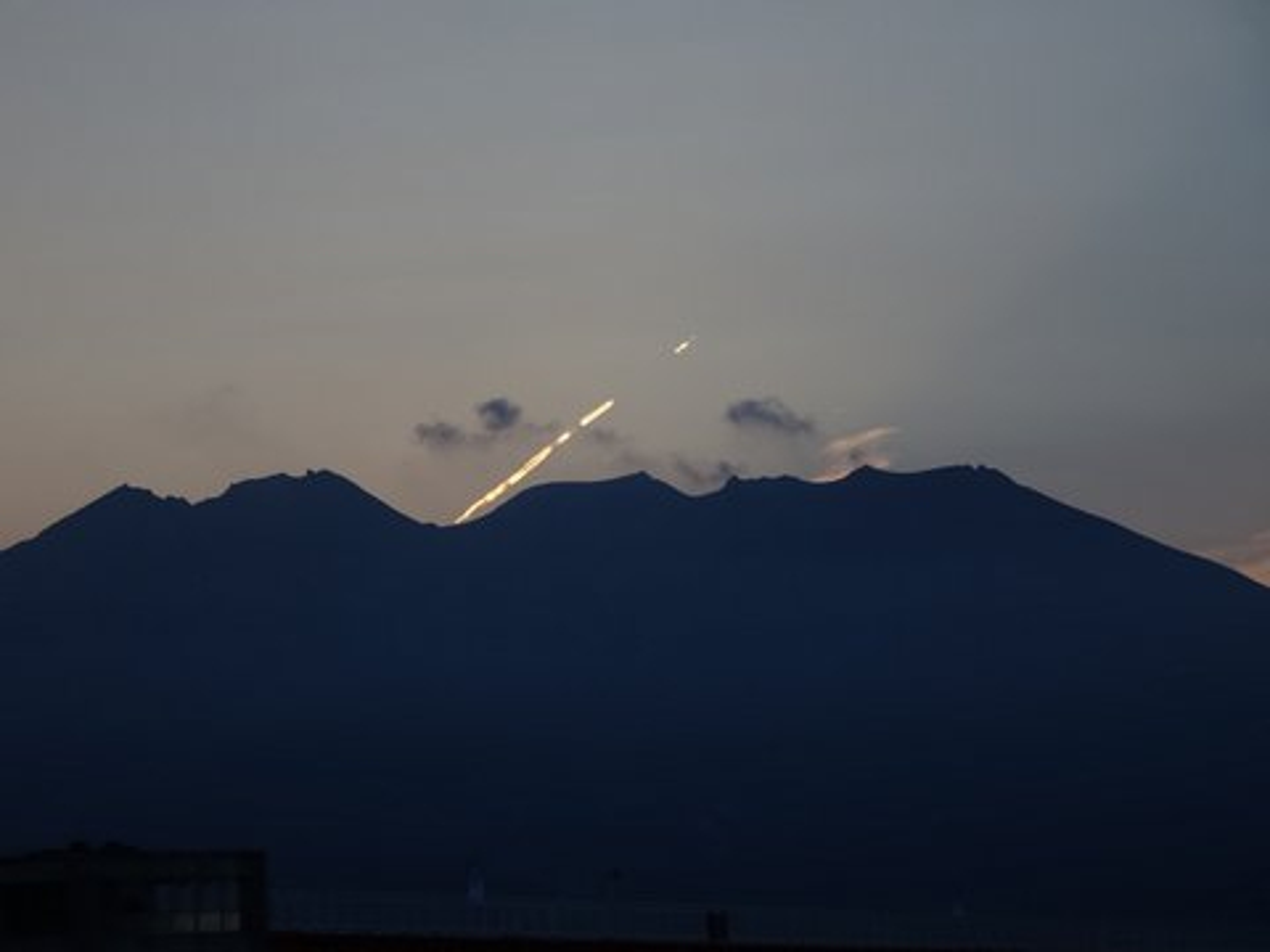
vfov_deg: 11.7
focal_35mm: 127
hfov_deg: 15.5
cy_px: 476
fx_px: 4659
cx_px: 635
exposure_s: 1/250
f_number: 5.6
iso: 80
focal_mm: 21.66
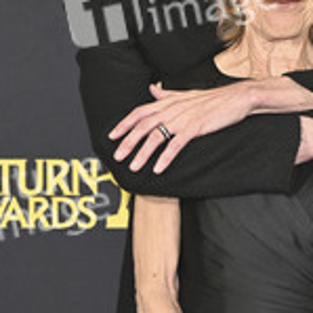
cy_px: 103
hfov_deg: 9.8
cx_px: 231
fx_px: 1821
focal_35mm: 178
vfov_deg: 9.8
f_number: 5
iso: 2000
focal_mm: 78
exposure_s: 1/320
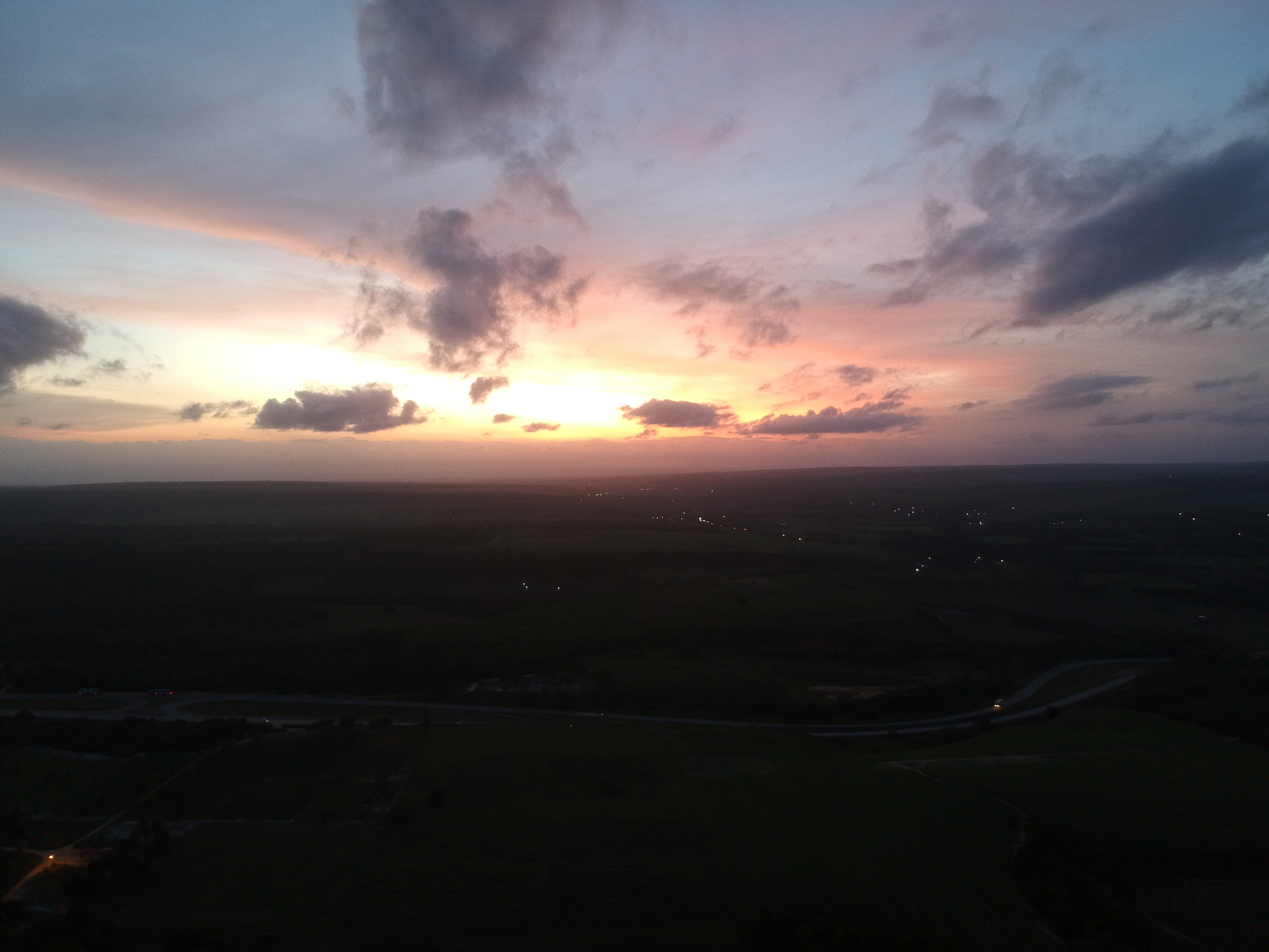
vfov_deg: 54.9
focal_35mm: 25
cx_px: 634
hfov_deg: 69.4
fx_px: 916
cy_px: 476
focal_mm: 4.49
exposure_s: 1/15
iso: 384
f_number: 2.6
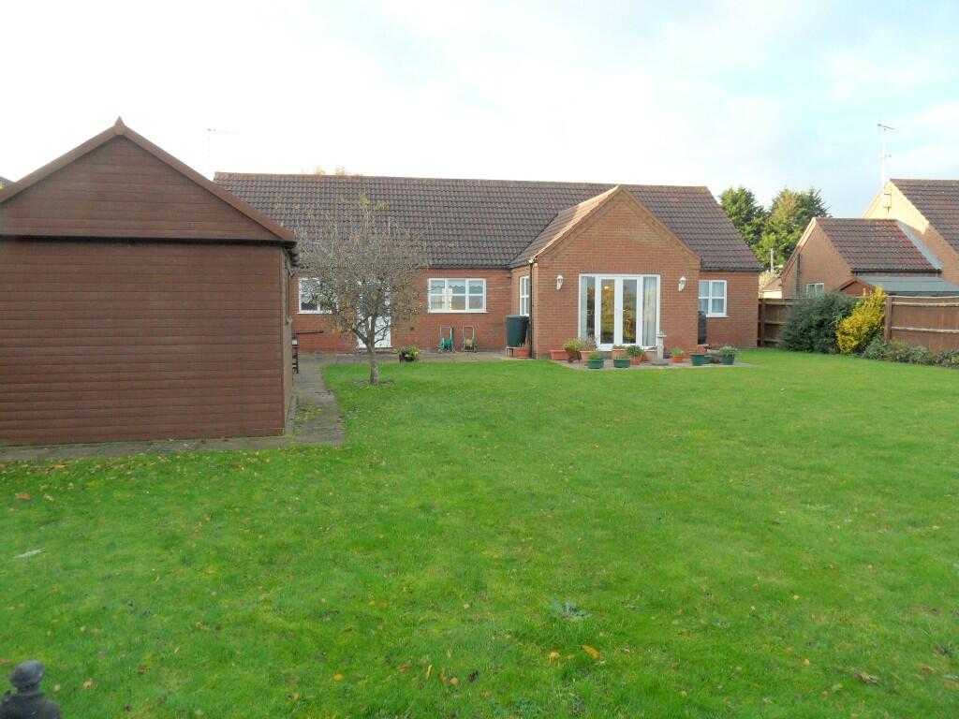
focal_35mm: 24
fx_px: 665
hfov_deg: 71.6
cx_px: 480
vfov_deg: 56.8
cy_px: 360
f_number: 3.2
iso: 80
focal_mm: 3.9
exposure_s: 1/180
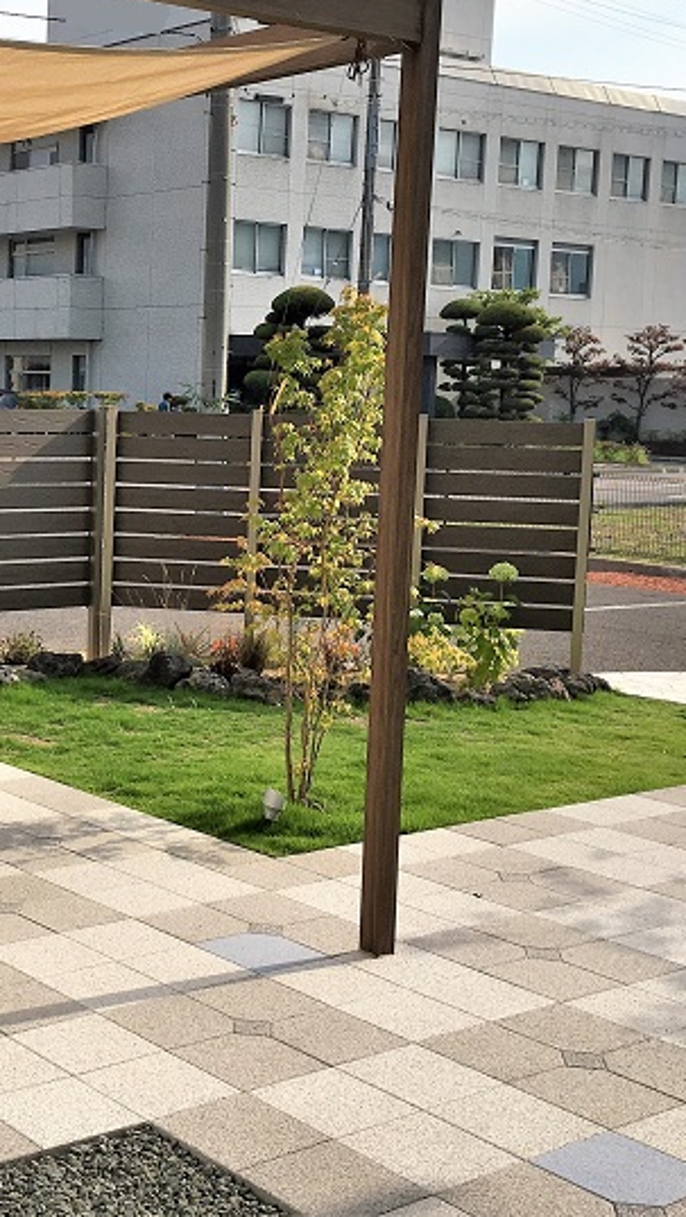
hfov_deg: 24.3
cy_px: 545
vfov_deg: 43.7
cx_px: 0
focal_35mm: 47
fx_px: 1518
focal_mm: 4.15
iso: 25
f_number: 2.2
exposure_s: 1/1508
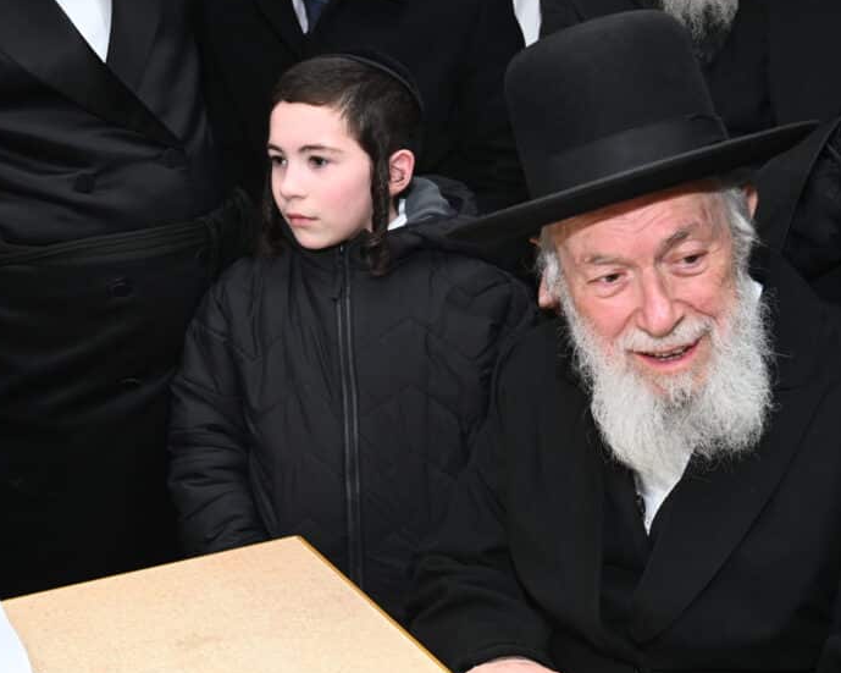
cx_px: 497
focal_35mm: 53
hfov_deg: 35.3
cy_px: 302
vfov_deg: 28.6
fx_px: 1319
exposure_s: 1/100
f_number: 5
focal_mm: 38
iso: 1250
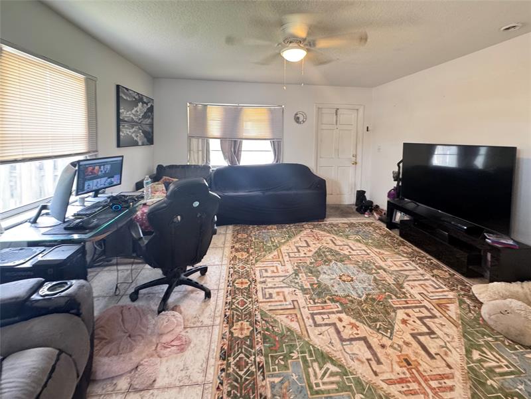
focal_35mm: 14
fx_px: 215
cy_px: 200
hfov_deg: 102.1
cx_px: 266
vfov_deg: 85.7
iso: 320
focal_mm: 2.22
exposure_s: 1/40
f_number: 2.2
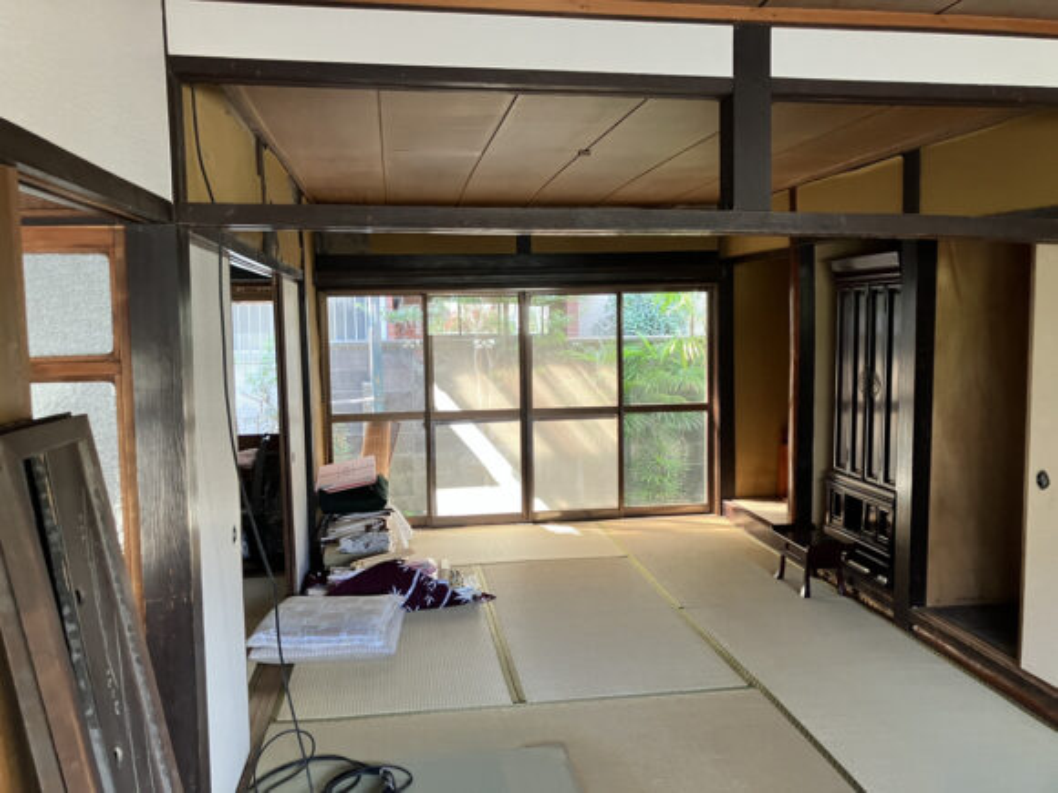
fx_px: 856
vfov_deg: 49.7
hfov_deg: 63.4
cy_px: 396
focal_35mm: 28
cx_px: 529
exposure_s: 1/60
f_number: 1.8
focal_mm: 3.99
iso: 125
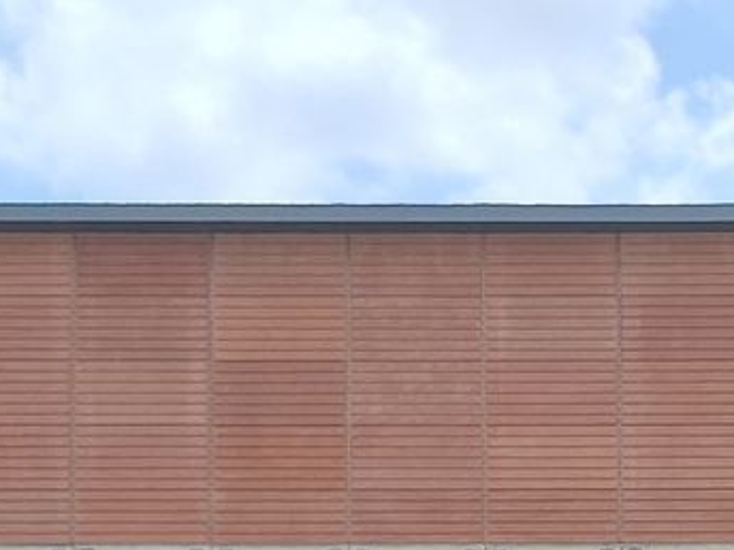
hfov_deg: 17.5
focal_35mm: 107
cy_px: 951
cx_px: 877
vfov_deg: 12.7
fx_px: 2269
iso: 40
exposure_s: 1/2849
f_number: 1.8
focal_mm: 5.54
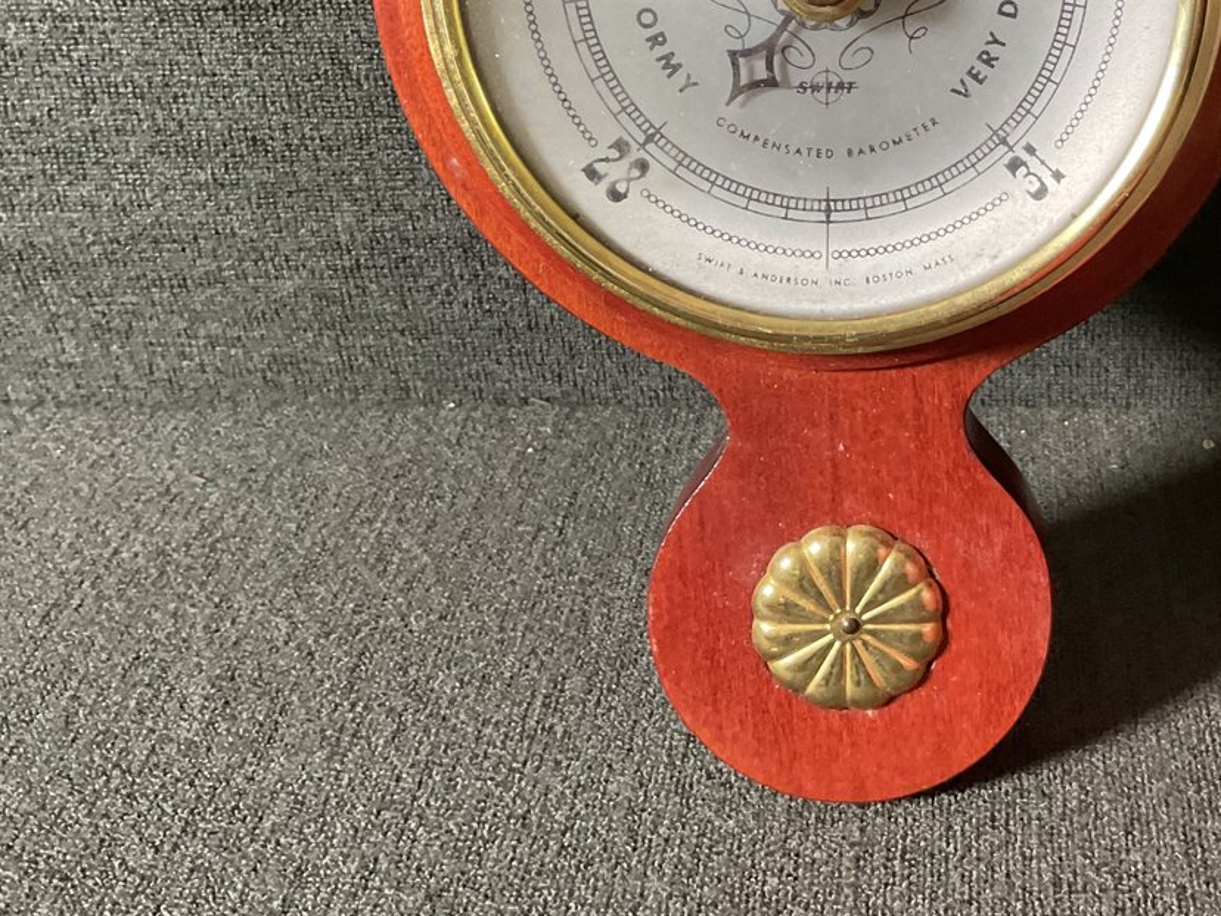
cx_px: 984
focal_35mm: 53
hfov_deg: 35.0
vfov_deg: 26.9
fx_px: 1869
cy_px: 154
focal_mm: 3
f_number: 1.8
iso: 200
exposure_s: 1/60
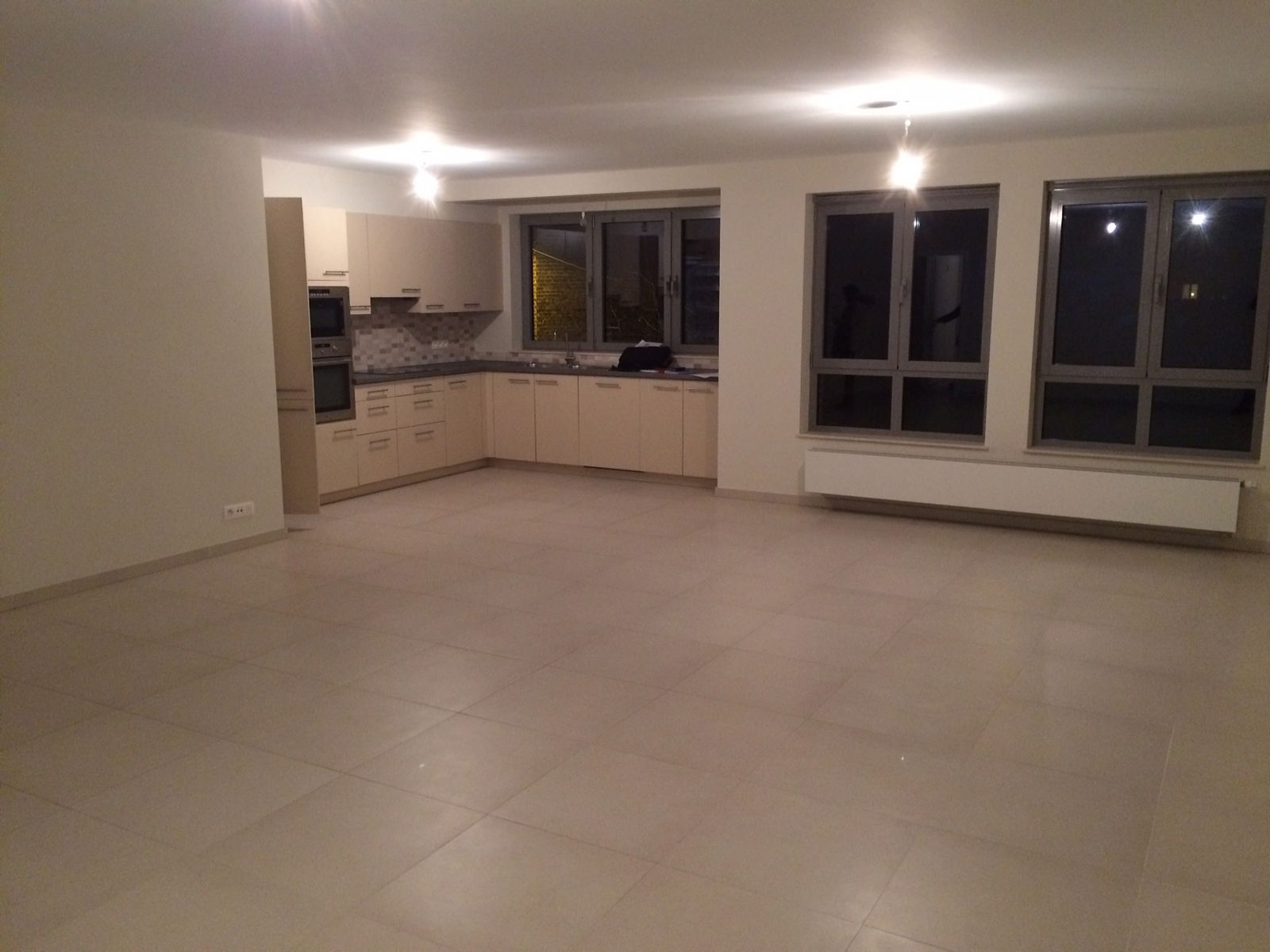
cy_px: 476
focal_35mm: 29
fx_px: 1064
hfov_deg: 61.7
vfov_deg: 48.2
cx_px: 635
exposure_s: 1/25
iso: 320
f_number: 2.2
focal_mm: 4.15
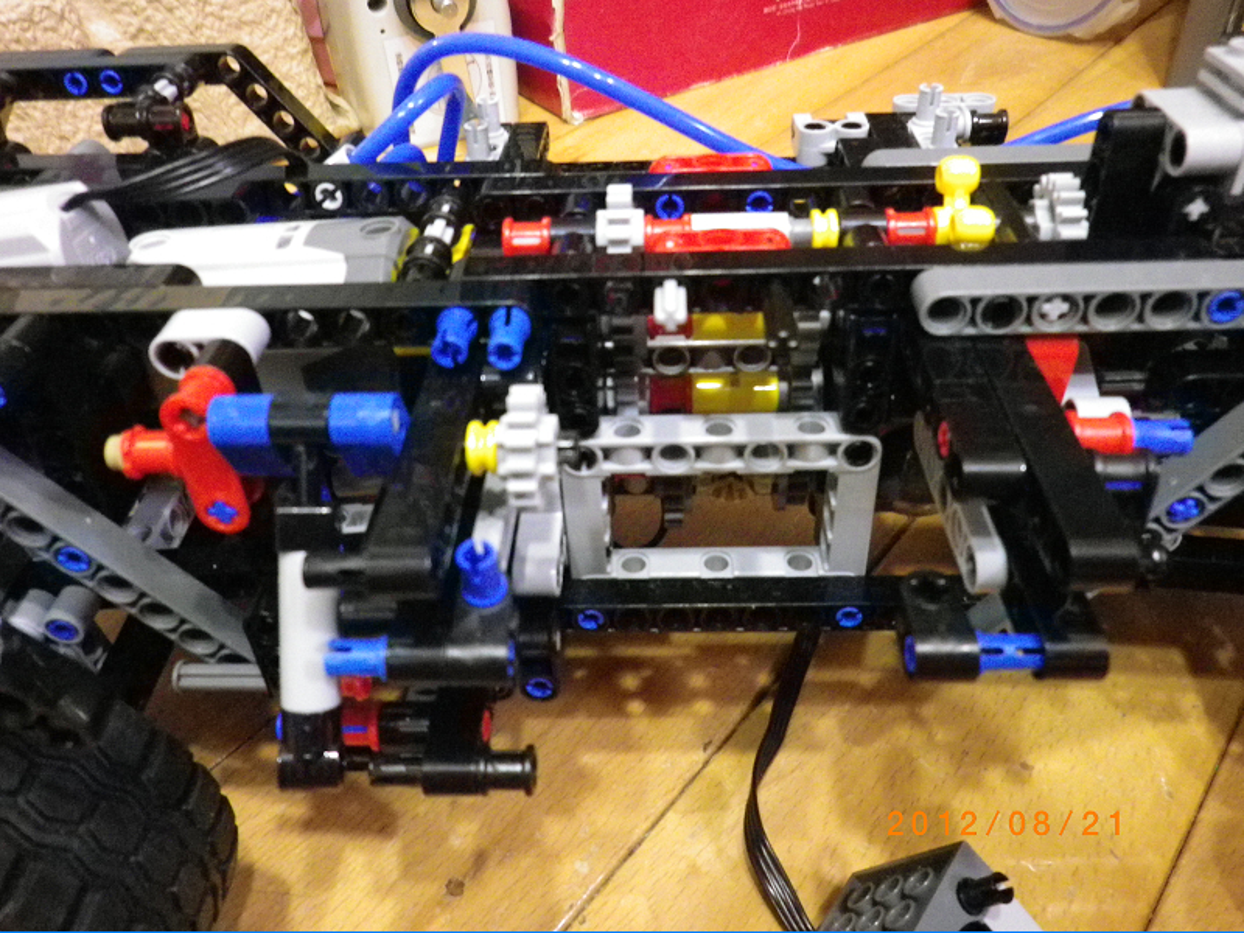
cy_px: 466
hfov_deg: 63.4
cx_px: 622
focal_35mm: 28
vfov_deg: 49.7
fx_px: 1006
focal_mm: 5
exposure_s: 1/8
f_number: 3.2
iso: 800
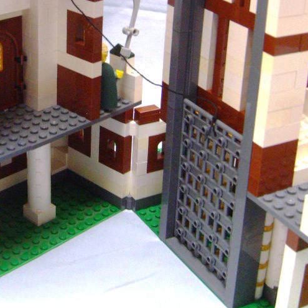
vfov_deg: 26.3
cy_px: 49
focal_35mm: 64
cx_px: 105
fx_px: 644
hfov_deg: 26.7
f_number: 2.8
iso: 160
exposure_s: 1/45
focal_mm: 5.8
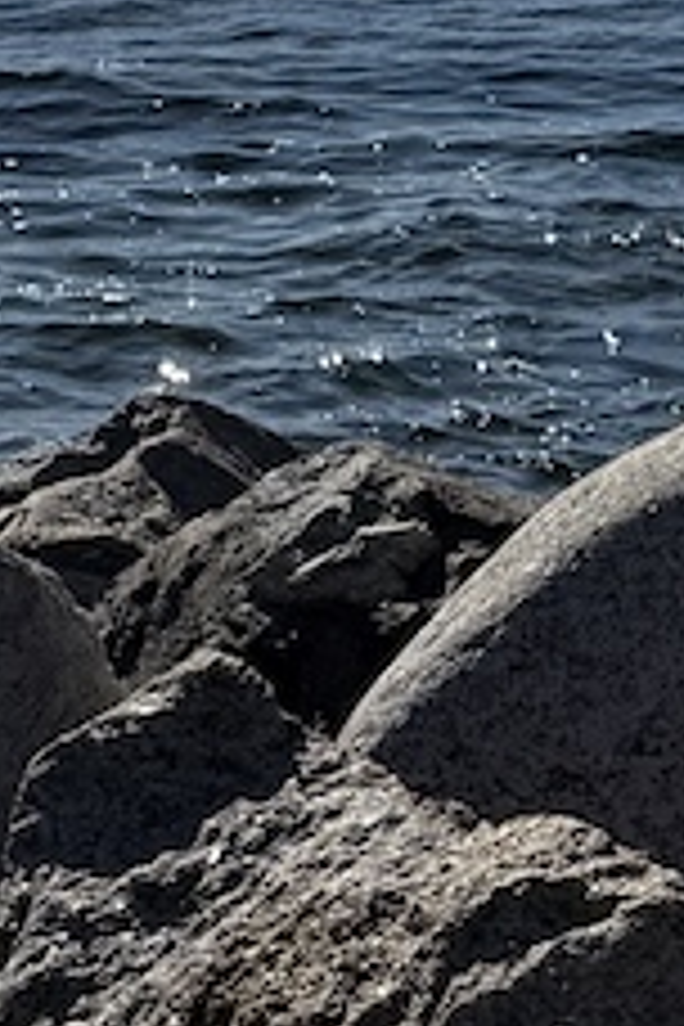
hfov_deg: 7.8
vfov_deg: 11.0
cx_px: 315
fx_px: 4987
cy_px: -765
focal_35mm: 175
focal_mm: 6.76
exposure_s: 1/14286
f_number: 1.78
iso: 80
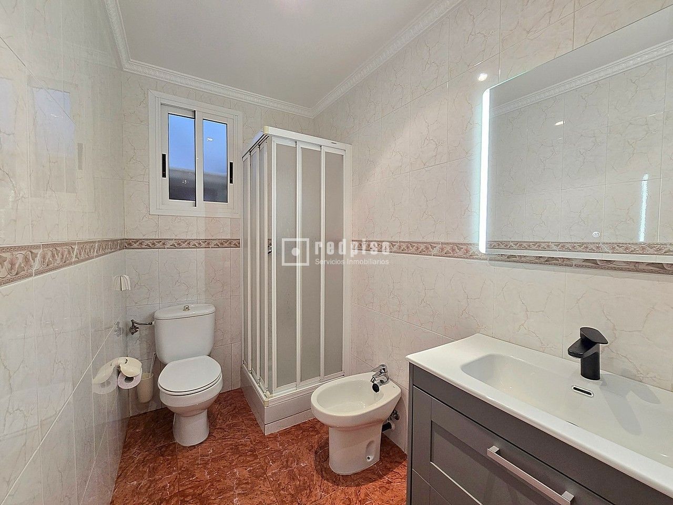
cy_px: 252
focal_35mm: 13
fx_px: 253
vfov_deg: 89.9
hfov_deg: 106.2
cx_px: 336
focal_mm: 2.2
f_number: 2.2
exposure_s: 1/50
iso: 160
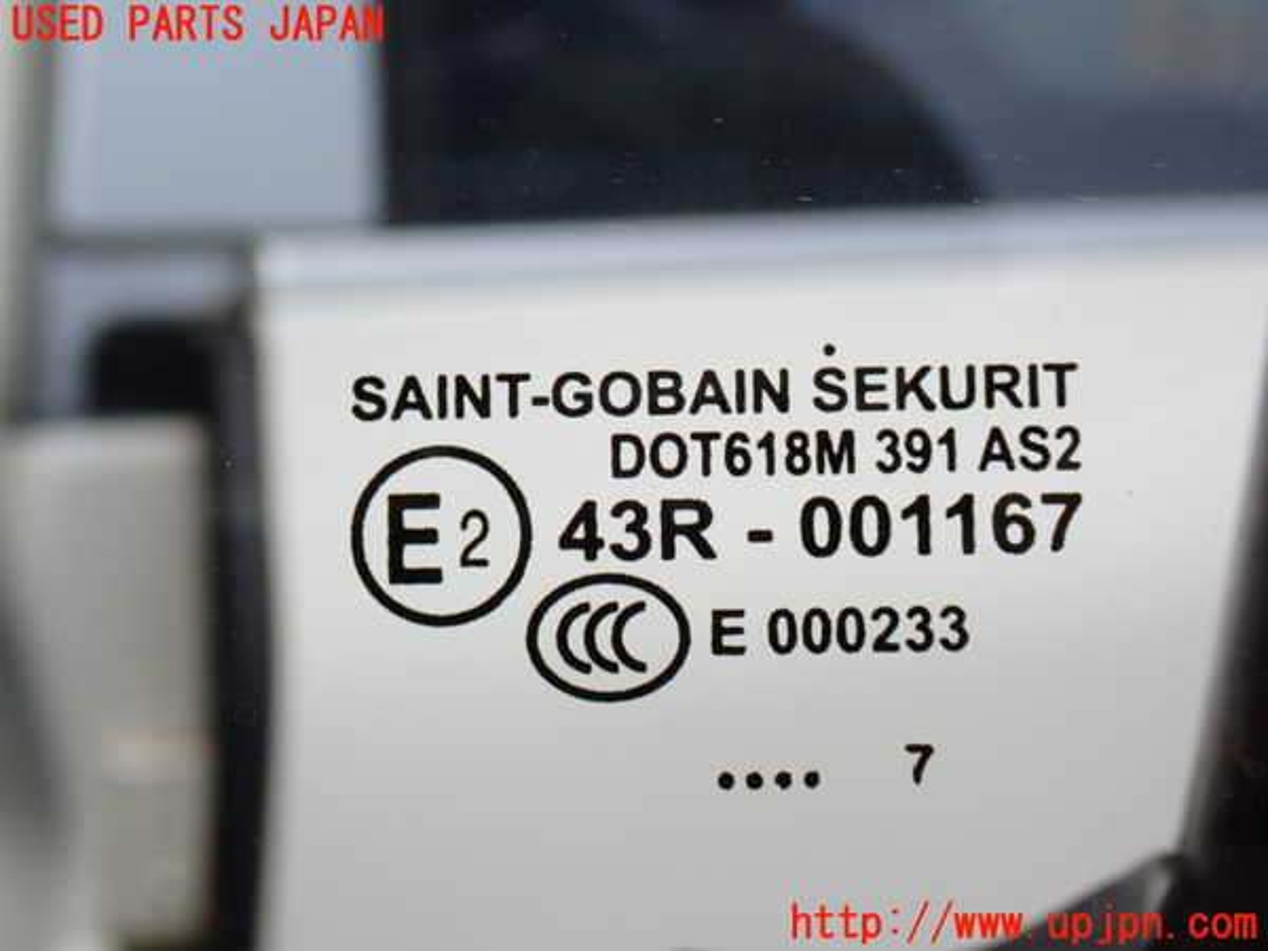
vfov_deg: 20.7
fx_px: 2601
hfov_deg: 27.4
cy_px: 476
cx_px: 634
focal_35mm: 71
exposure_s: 1/800
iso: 100
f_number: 5.6
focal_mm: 12.73
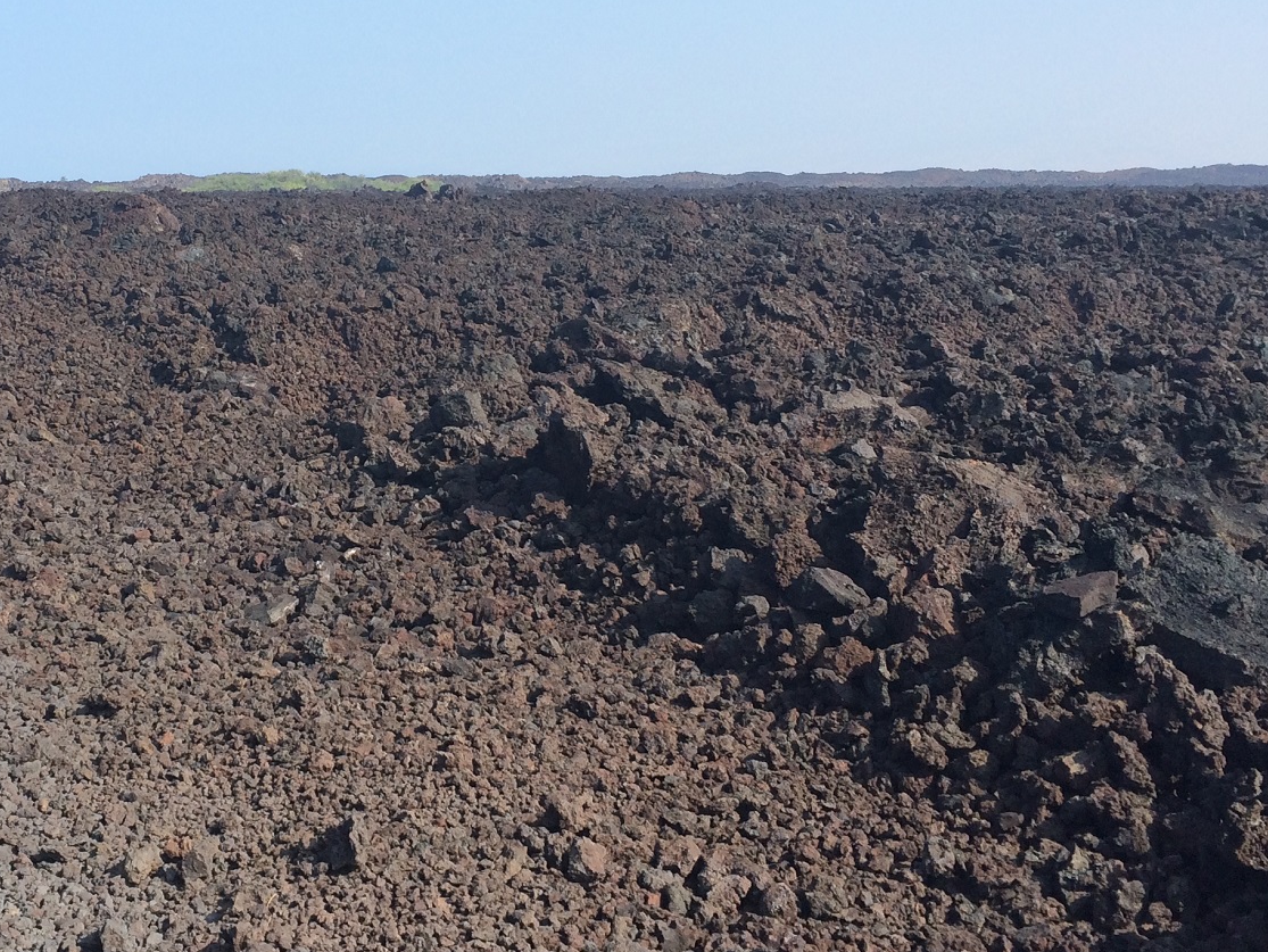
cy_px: 323
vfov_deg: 27.9
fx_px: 1905
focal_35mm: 52
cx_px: 373
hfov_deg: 36.2
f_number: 2.2
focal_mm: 4.15
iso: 32
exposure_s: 1/1172
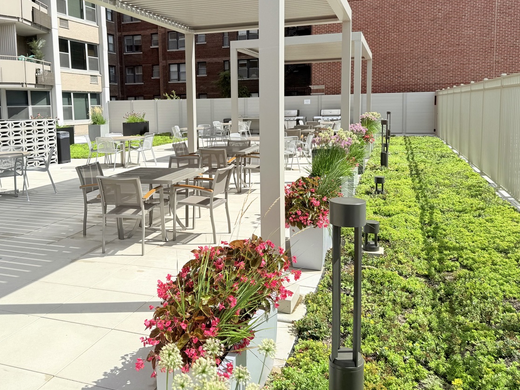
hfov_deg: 57.9
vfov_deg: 45.2
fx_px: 466
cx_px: 209
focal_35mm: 31
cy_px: 154
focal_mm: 6.76
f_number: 1.78
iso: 80
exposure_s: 1/5319
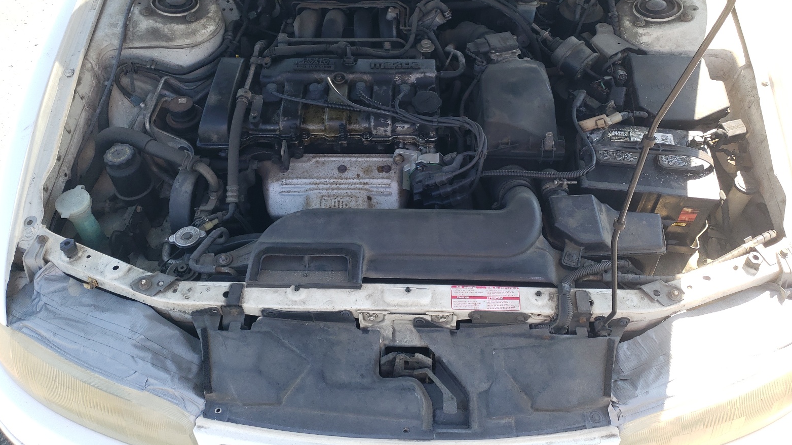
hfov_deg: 66.1
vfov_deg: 39.6
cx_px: 402
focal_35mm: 29
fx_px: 609
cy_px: 144
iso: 50
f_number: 1.5
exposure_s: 1/455
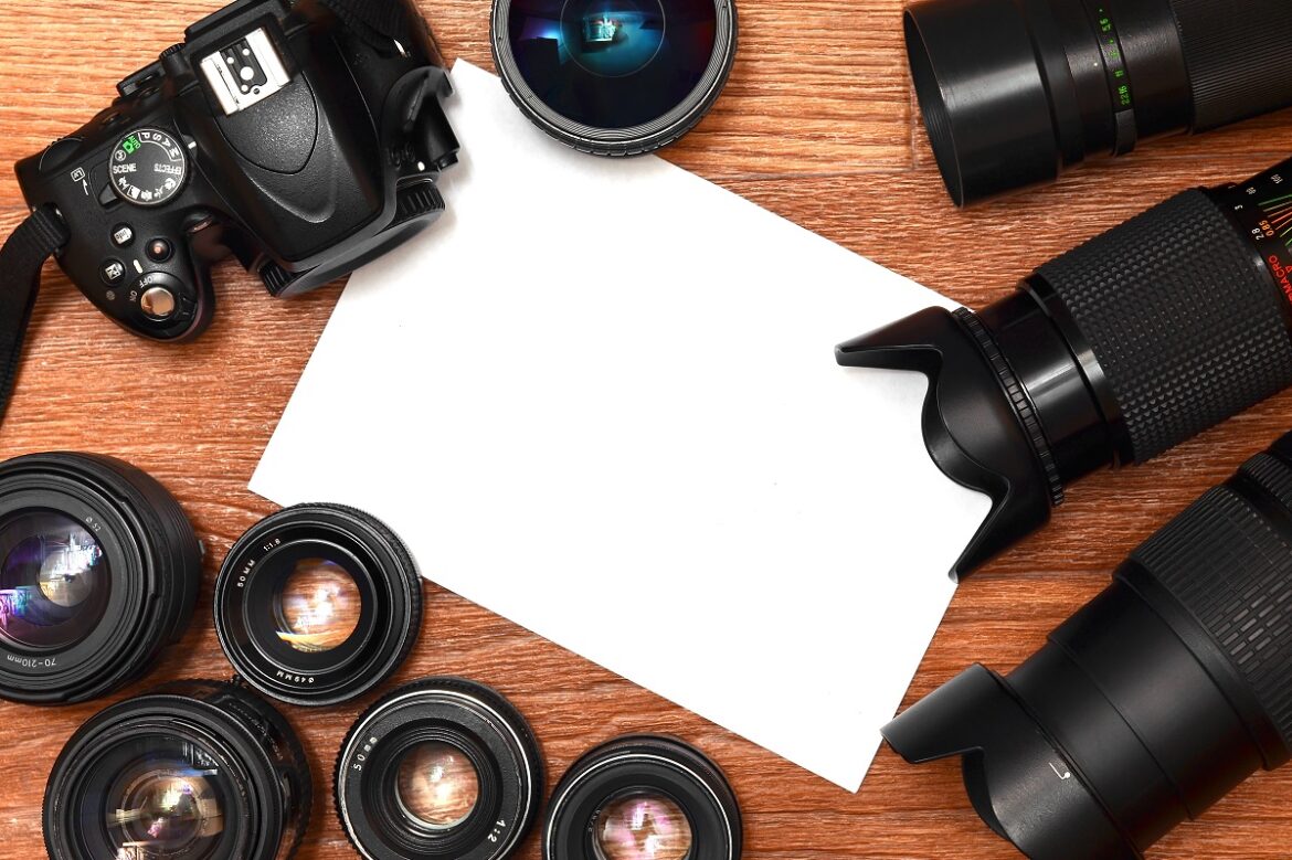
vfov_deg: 18.2
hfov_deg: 27.0
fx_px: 2690
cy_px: 430
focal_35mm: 75
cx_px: 646
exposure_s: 1/125
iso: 160
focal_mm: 50
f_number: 8
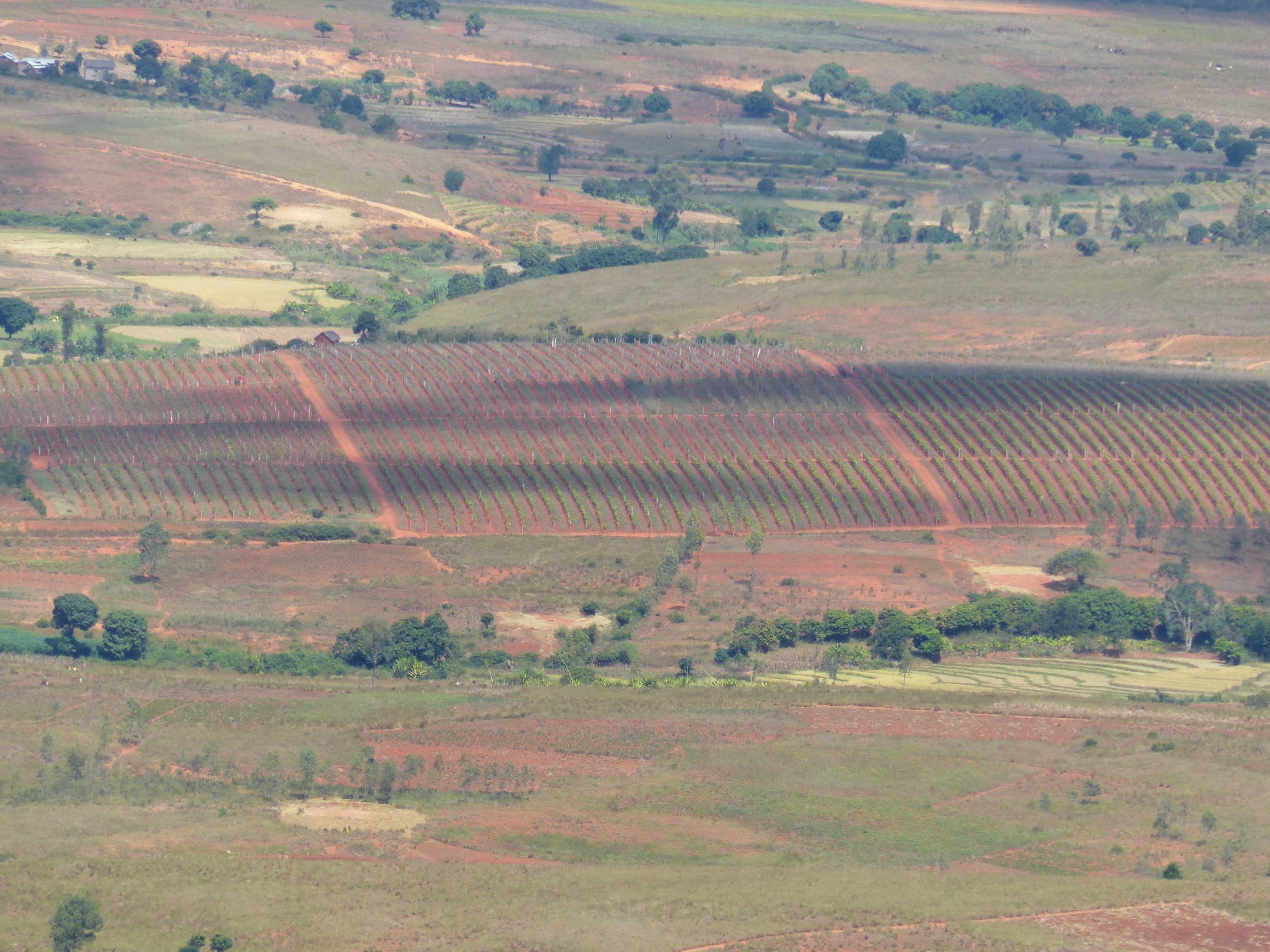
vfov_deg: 2.5
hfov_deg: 3.3
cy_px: 476
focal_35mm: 600
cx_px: 635
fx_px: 22013
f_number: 4.5
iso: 100
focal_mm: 108
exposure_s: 1/640
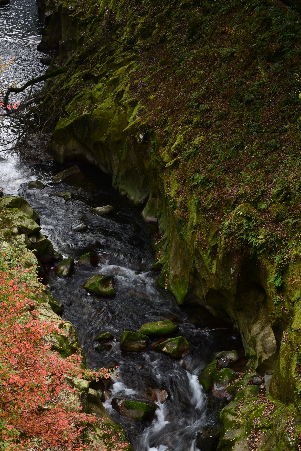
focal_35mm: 73
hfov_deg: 18.7
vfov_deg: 27.4
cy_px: 332
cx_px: 119
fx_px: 915
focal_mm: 45
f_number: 16
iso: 64
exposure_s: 1/6
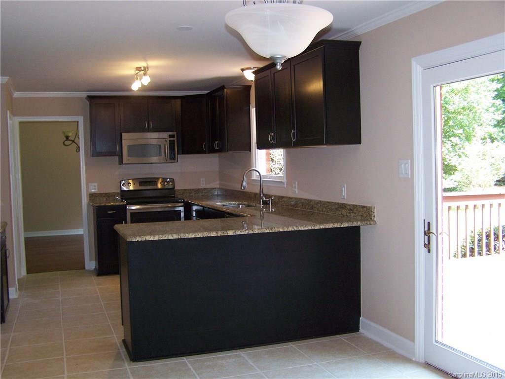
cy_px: 190
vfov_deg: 37.7
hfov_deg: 49.0
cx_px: 252
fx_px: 554
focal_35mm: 38
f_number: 2.8
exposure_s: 1/60
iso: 160
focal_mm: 6.3
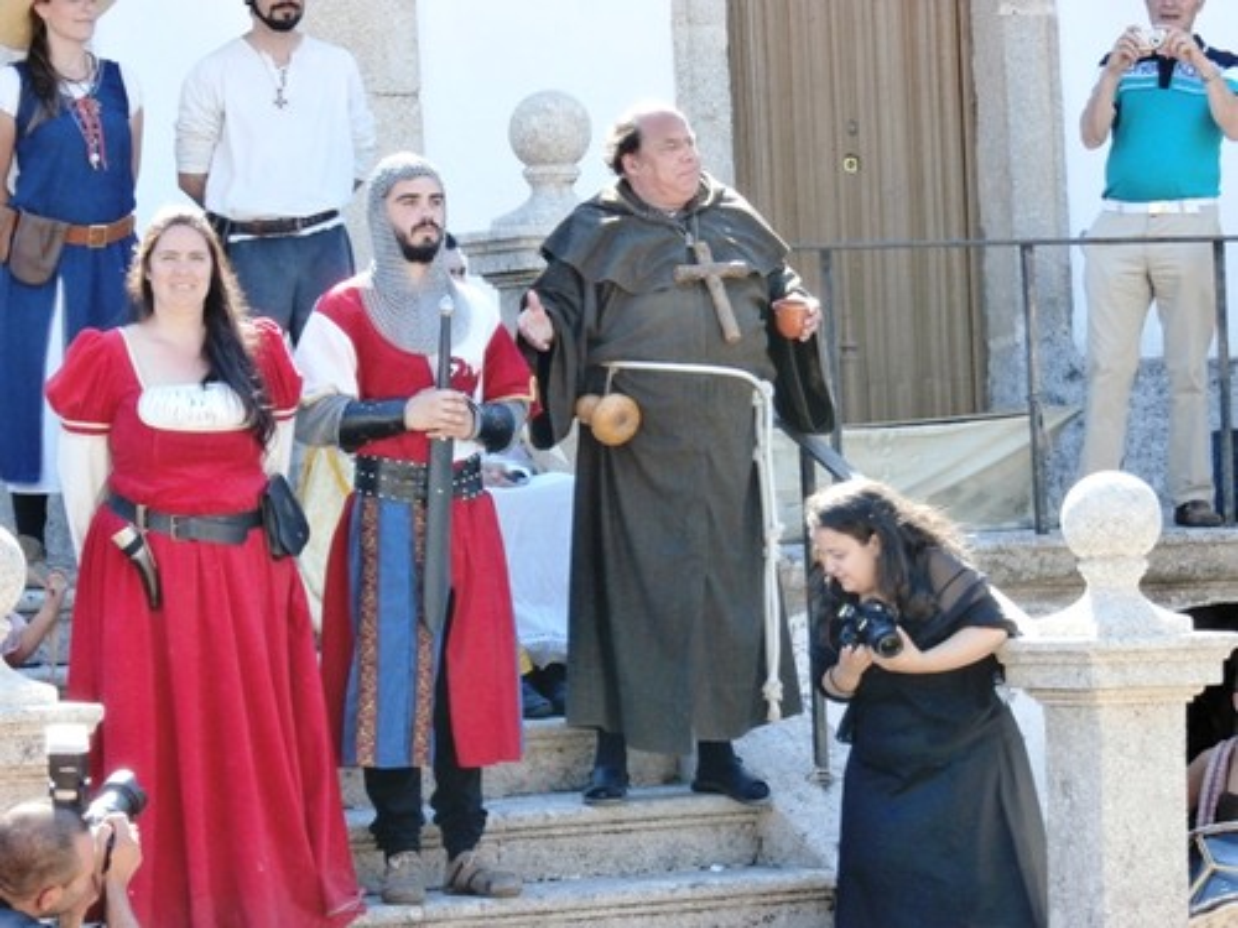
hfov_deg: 15.4
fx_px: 4578
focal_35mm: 128
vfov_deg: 11.6
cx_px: 619
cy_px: 464
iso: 200
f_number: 5.2
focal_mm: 22.86
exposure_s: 1/125
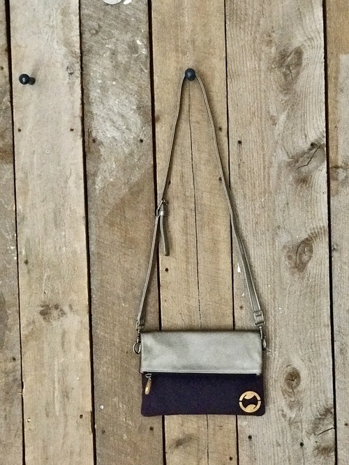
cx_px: 174
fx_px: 766
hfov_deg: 25.7
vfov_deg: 33.8
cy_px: 232
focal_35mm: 57
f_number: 2.8
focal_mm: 6.6
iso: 1250
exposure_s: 1/60
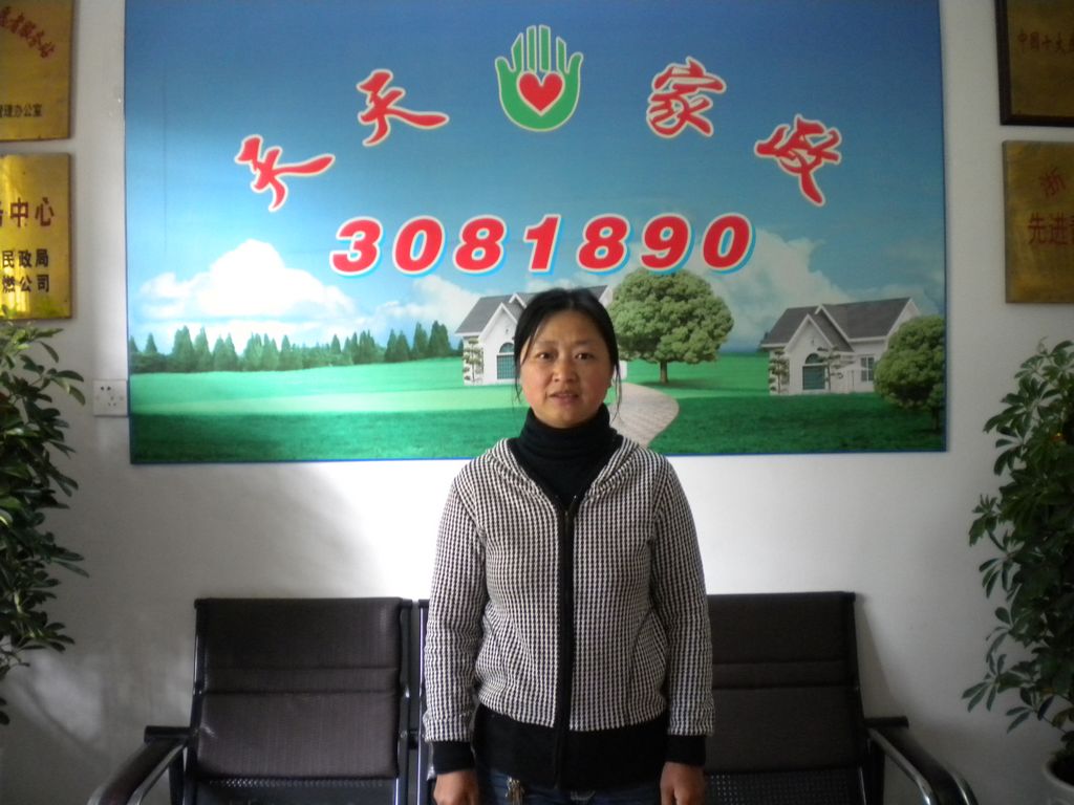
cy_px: 402
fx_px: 1086
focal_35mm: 35
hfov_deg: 52.6
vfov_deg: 40.7
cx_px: 537
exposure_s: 1/31.3
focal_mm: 6.3
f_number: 3.1
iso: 400
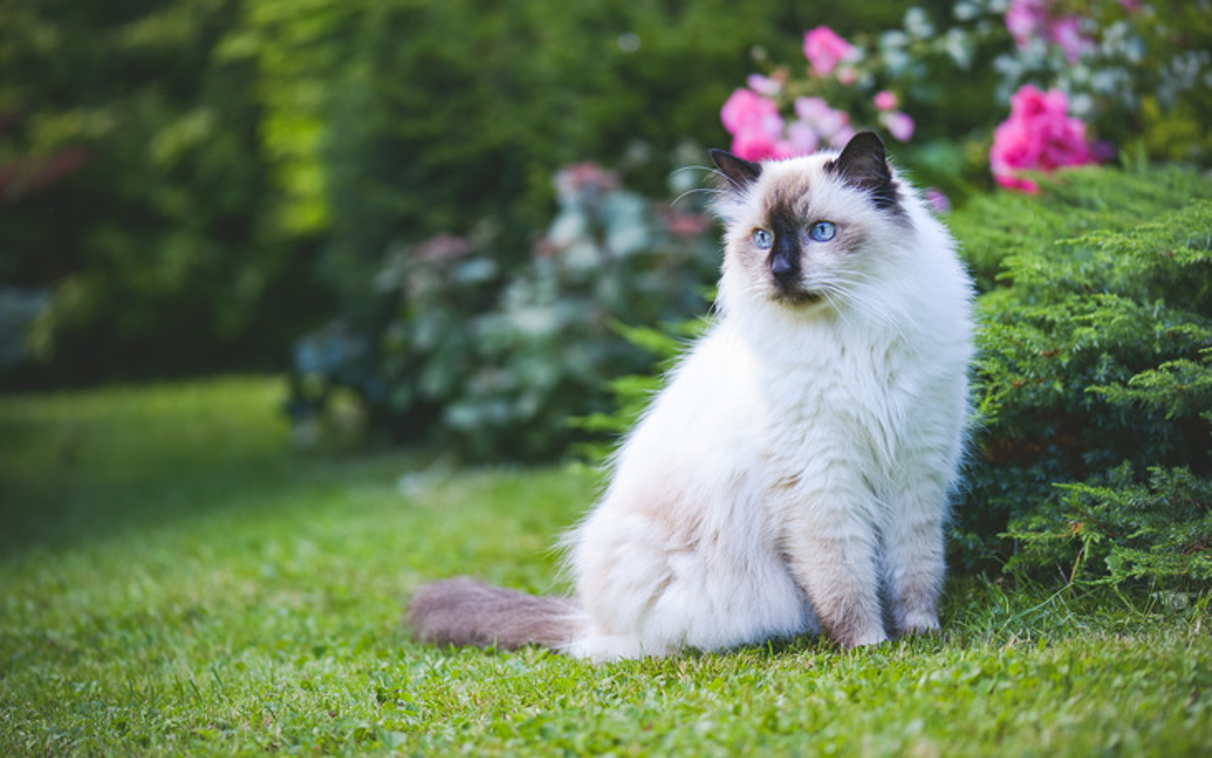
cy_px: 361
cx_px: 603
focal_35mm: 114
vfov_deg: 11.5
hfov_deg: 18.3
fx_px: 3767
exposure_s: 1/200
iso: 160
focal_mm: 105
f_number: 3.5
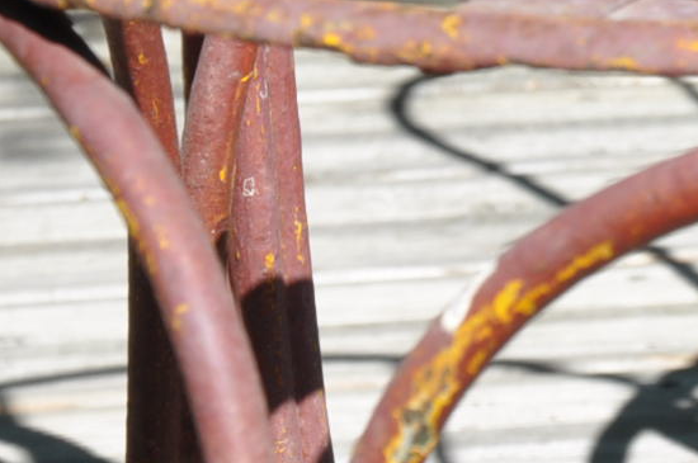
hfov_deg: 6.7
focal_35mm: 304
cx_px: 1033
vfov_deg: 4.5
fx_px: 5886
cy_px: -339
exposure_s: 1/180
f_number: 13
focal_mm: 52
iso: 250
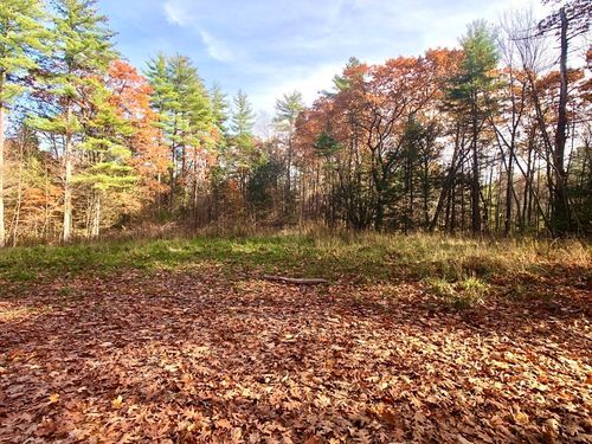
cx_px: 296
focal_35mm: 28
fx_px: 479
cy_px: 222
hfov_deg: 63.4
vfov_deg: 49.7
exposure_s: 1/363
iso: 20
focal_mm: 4
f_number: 1.8
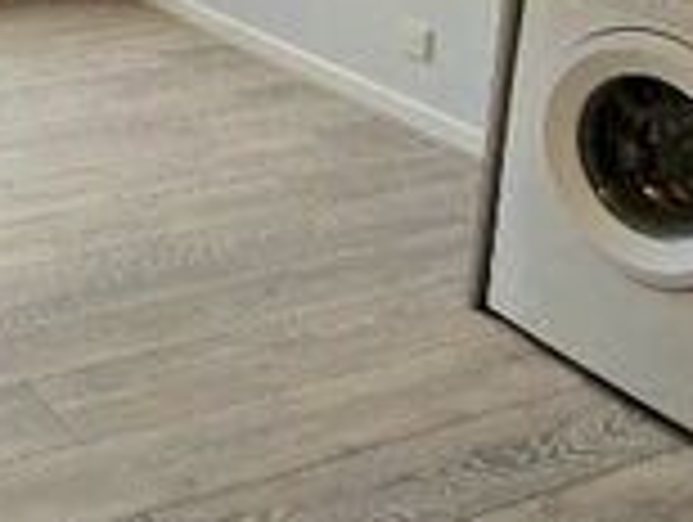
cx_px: -140
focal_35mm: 59
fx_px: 1183
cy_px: -101
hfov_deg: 28.4
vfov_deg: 22.9
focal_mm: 2.2
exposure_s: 1/60
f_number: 2.2
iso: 64
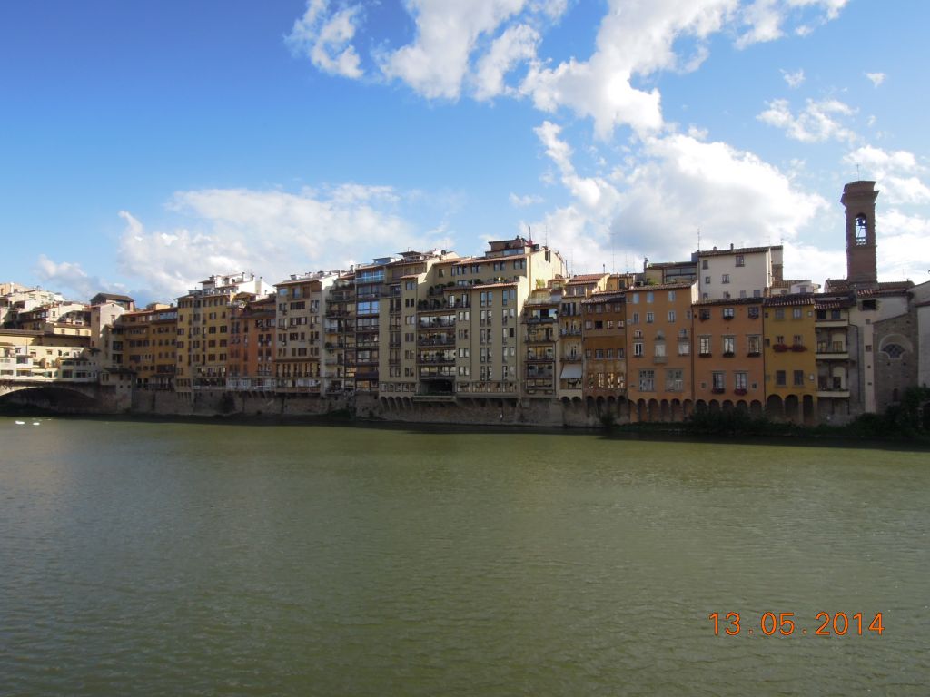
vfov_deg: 56.8
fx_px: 645
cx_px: 465
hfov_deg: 71.6
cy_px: 348
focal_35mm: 24
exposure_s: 1/1000
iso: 160
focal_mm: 4.3
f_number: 4
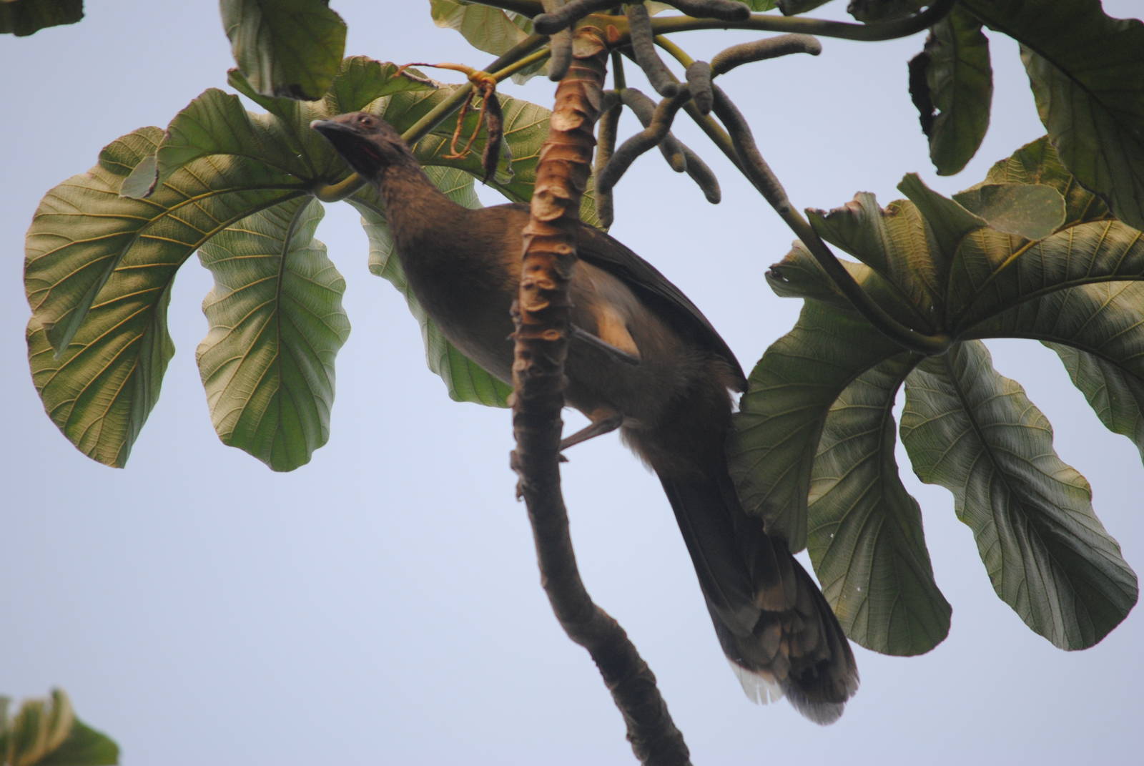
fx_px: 14317
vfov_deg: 3.1
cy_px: 383
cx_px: 572
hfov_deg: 4.6
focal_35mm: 450
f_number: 5.6
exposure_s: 1/320
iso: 400
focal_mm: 300
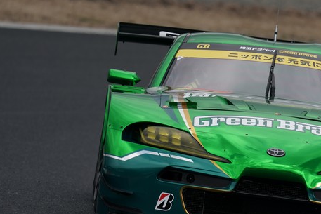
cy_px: 111
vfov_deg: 1.8
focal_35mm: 781
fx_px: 6966
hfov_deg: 2.6
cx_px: 244
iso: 200
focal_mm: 496
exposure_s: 1/800
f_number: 6.3
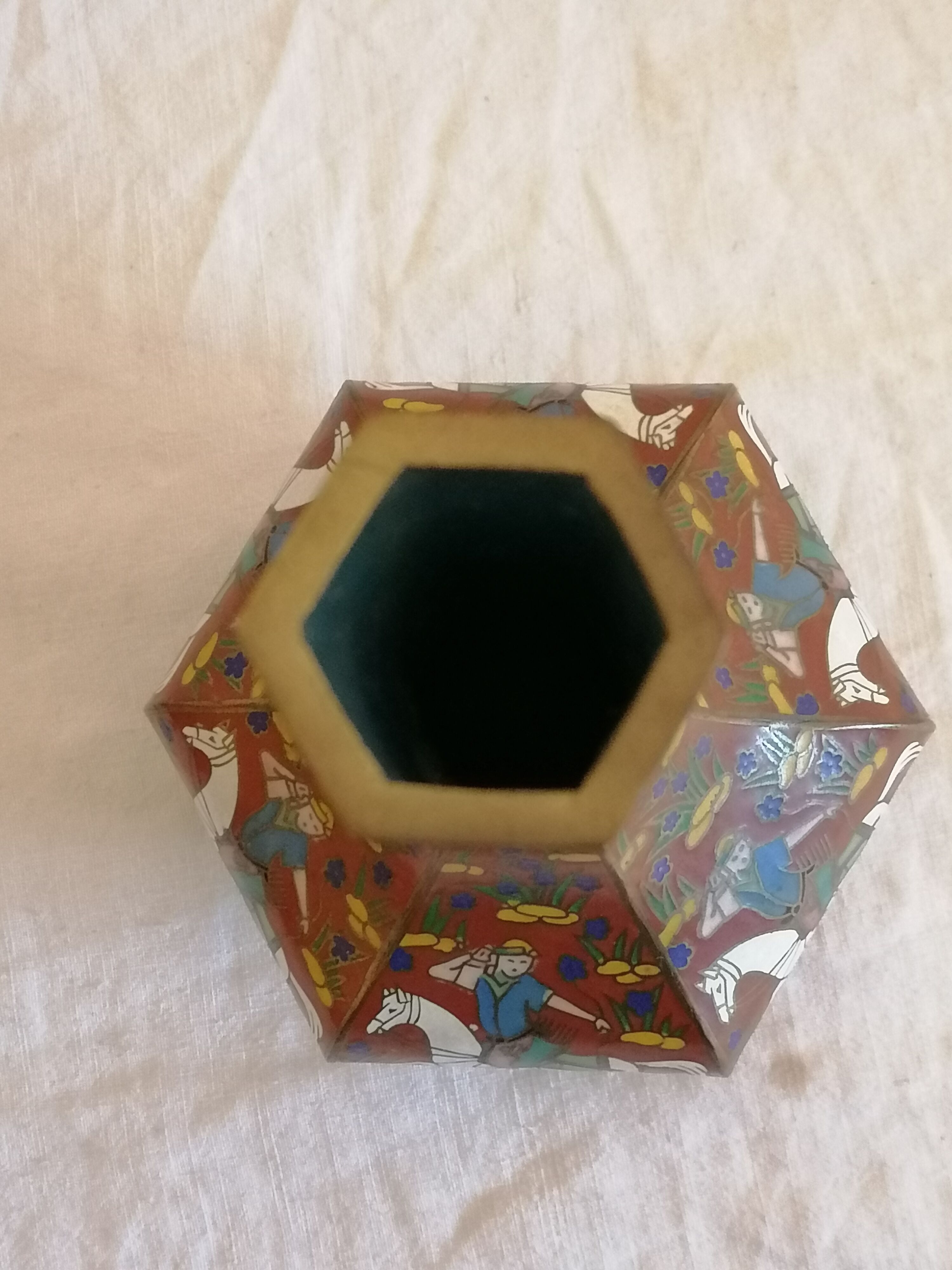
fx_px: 2127
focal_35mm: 58
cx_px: 476
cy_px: 635
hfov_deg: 25.2
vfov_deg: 33.2
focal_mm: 5.4
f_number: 1.8
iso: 1250
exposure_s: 1/33.3
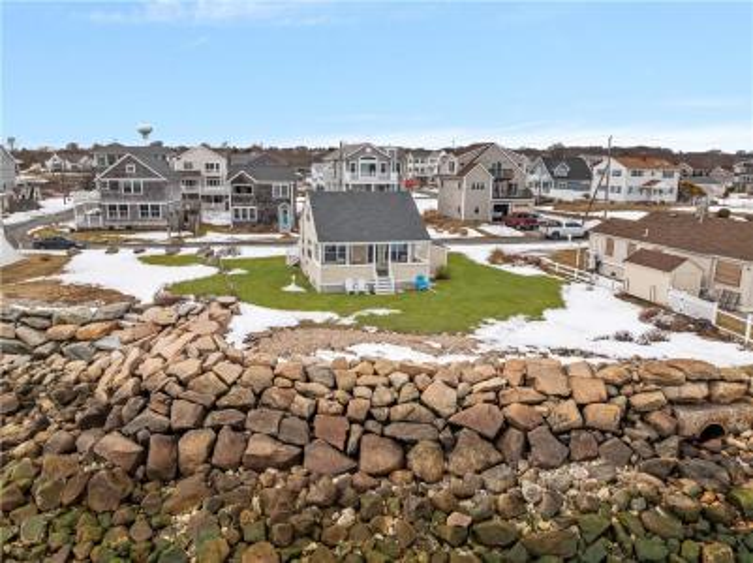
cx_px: 376
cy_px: 282
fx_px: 522
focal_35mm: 24
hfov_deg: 71.6
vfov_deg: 56.7
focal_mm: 12.29
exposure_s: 1/200
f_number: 4.5
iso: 100
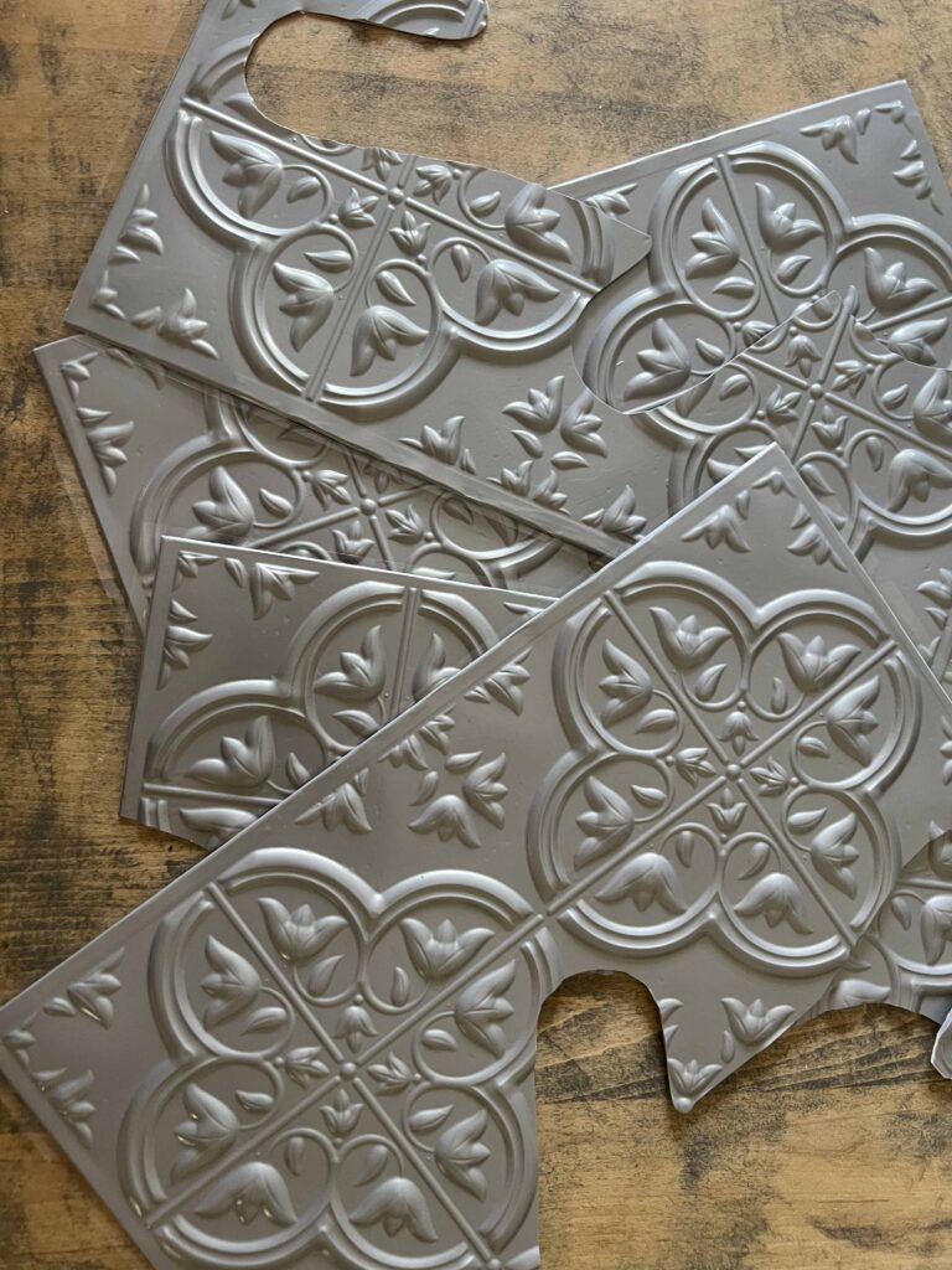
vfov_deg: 67.3
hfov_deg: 53.1
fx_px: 953
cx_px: 476
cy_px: 635
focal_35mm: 26
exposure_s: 1/62
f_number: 1.5
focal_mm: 5.7
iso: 125
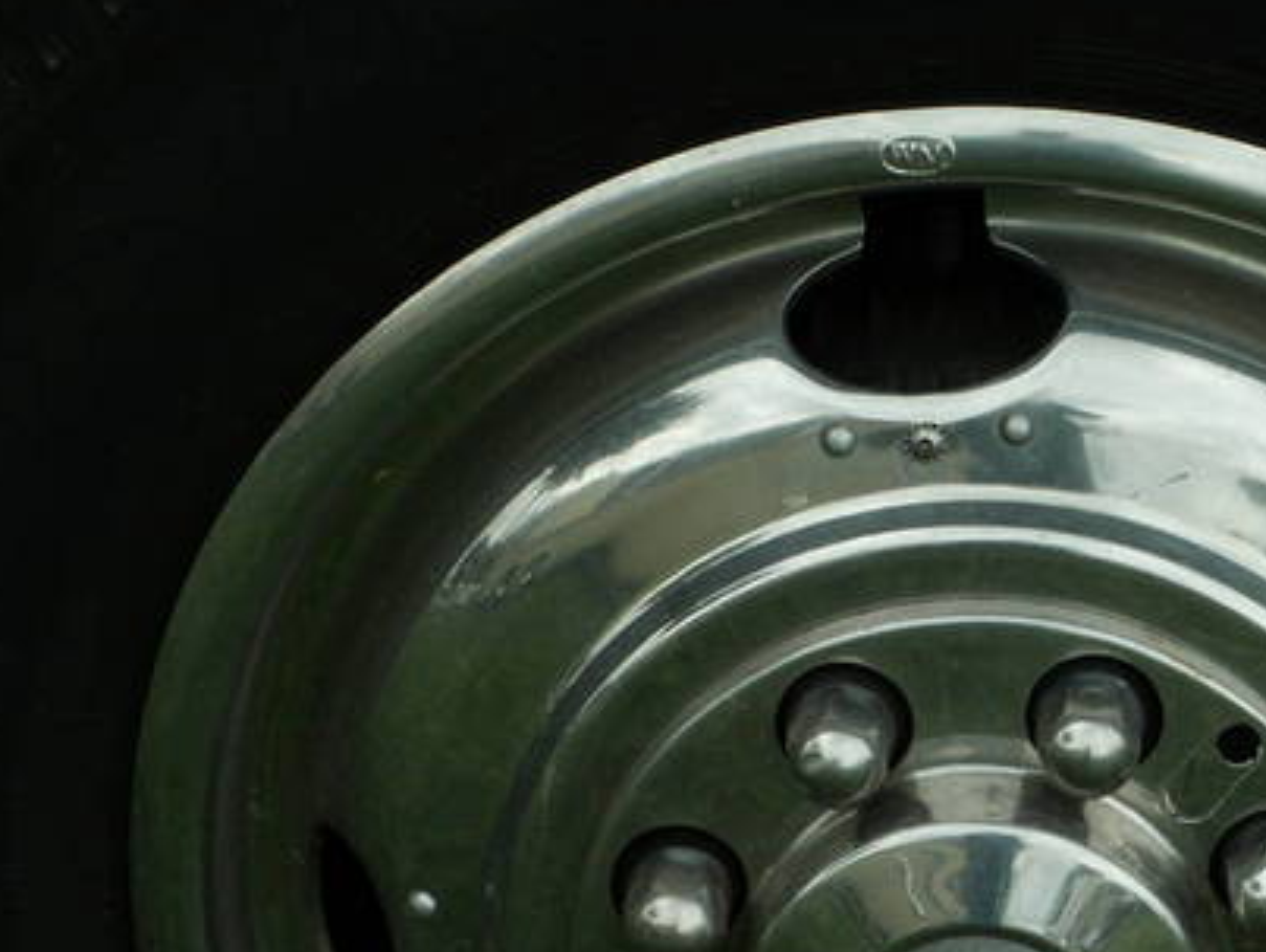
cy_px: 663
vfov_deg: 6.4
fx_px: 8456
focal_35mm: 231
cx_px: 1100
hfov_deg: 8.5
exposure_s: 1/100
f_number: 7.1
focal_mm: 18.79
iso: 50
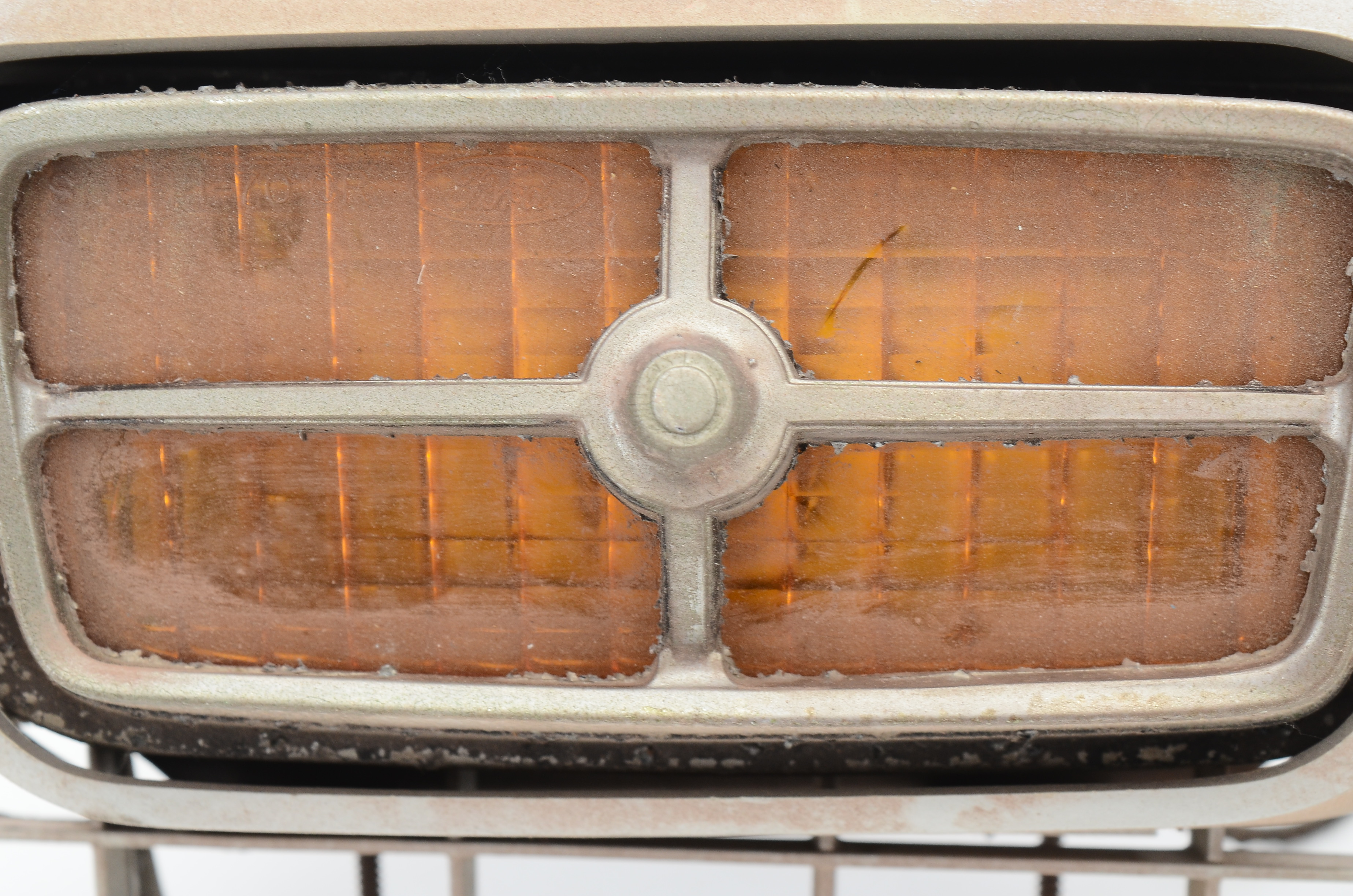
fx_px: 3094
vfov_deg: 16.5
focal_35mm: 82
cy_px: 448
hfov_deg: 24.7
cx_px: 676
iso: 320
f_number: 10
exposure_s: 1/80
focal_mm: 55
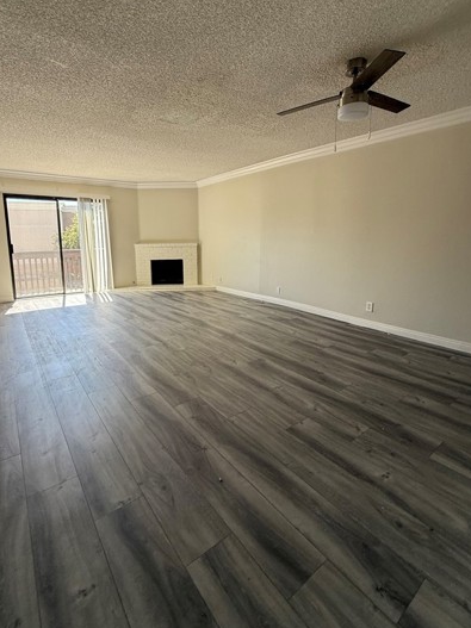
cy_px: 281
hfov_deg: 74.6
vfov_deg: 90.7
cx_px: 219
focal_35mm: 17
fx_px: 309
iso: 64
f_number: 2.2
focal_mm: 2.22
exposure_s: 1/127
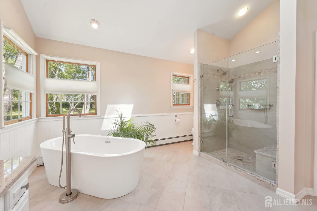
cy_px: 106
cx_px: 158
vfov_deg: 81.2
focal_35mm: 14
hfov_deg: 104.3
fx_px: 123
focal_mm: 14
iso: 500
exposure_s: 1/50
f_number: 8
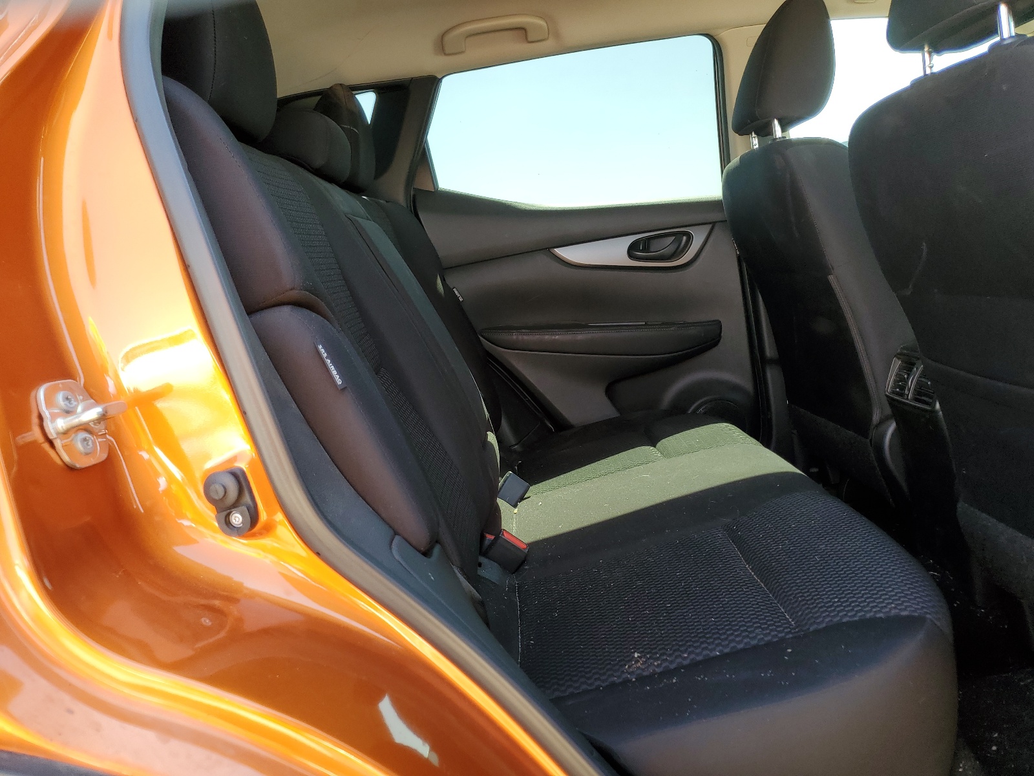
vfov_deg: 53.1
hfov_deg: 67.3
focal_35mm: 26
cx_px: 517
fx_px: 777
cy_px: 388
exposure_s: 1/128
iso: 50
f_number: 1.5
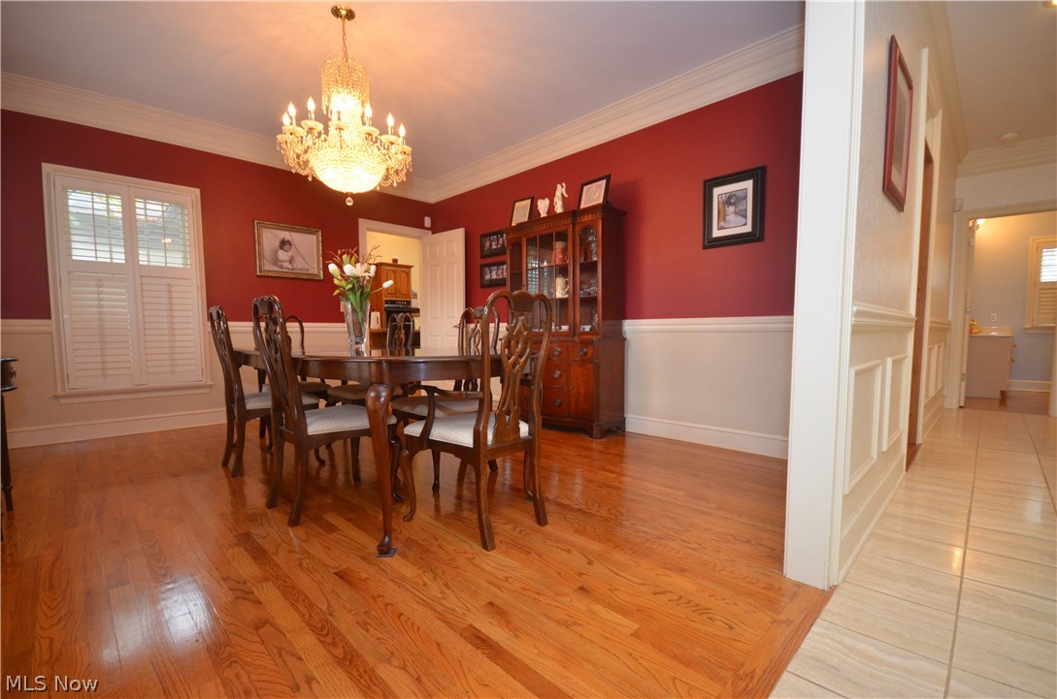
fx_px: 439
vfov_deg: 77.1
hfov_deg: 100.5
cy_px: 350
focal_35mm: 15
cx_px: 528
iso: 800
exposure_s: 1/60
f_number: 4
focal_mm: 10
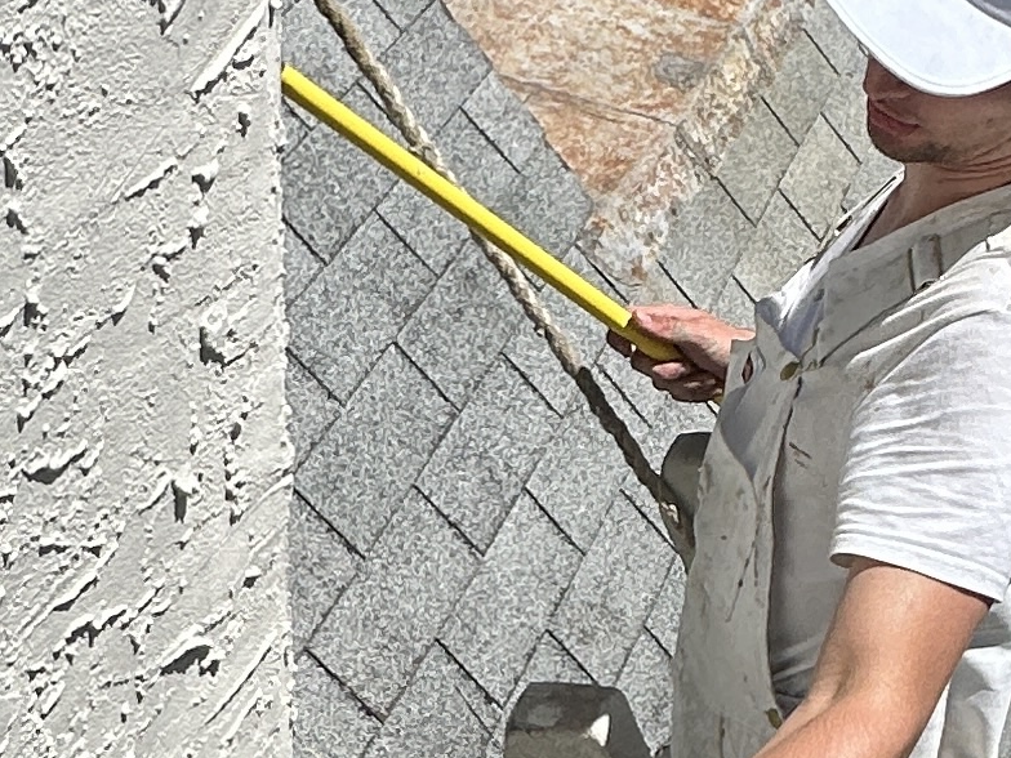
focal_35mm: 72
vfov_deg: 20.4
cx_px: 849
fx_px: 2103
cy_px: 361
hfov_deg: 26.4
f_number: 2.2
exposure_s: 1/3205
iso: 40
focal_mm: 2.22
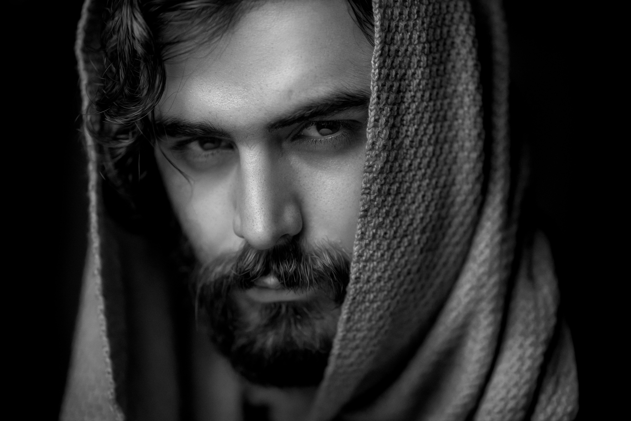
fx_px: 1490
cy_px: 210
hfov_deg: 23.9
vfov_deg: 16.1
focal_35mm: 85
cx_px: 316
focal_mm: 85
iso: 50
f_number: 1.8
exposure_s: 1/200
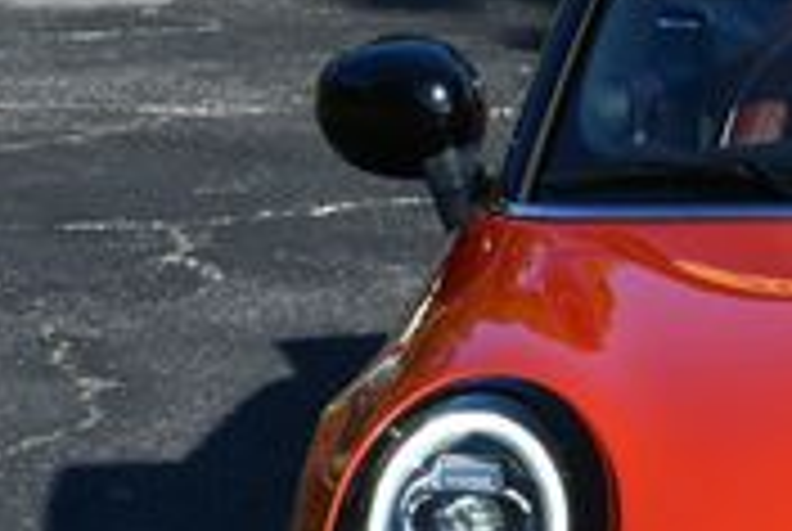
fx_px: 5135
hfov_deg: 8.6
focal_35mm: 233
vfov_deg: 5.9
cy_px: 432
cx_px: 1170
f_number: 8
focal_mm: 32
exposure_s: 1/250
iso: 100
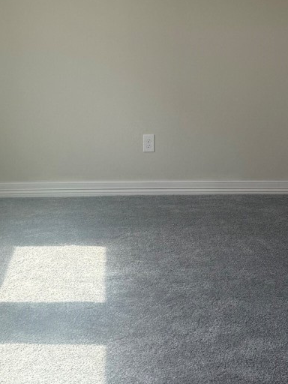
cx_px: 167
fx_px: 799
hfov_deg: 20.4
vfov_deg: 25.9
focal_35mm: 72
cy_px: 20
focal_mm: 6.76
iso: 80
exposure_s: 1/433
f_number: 1.78
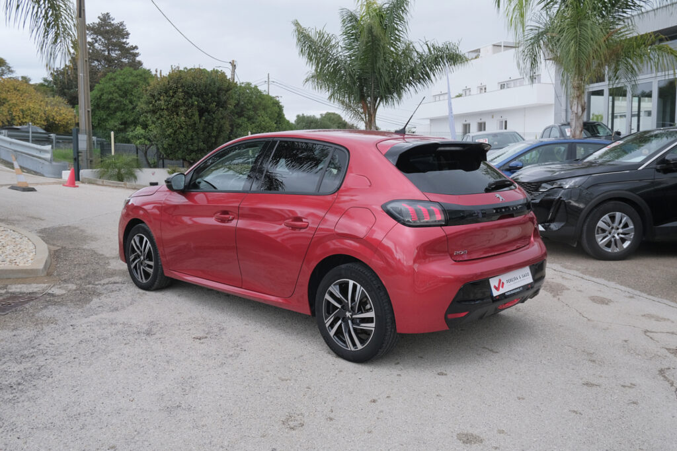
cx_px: 338
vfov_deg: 41.1
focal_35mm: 32
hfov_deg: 58.7
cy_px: 226
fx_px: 602
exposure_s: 1/100
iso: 400
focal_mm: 21.5
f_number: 8
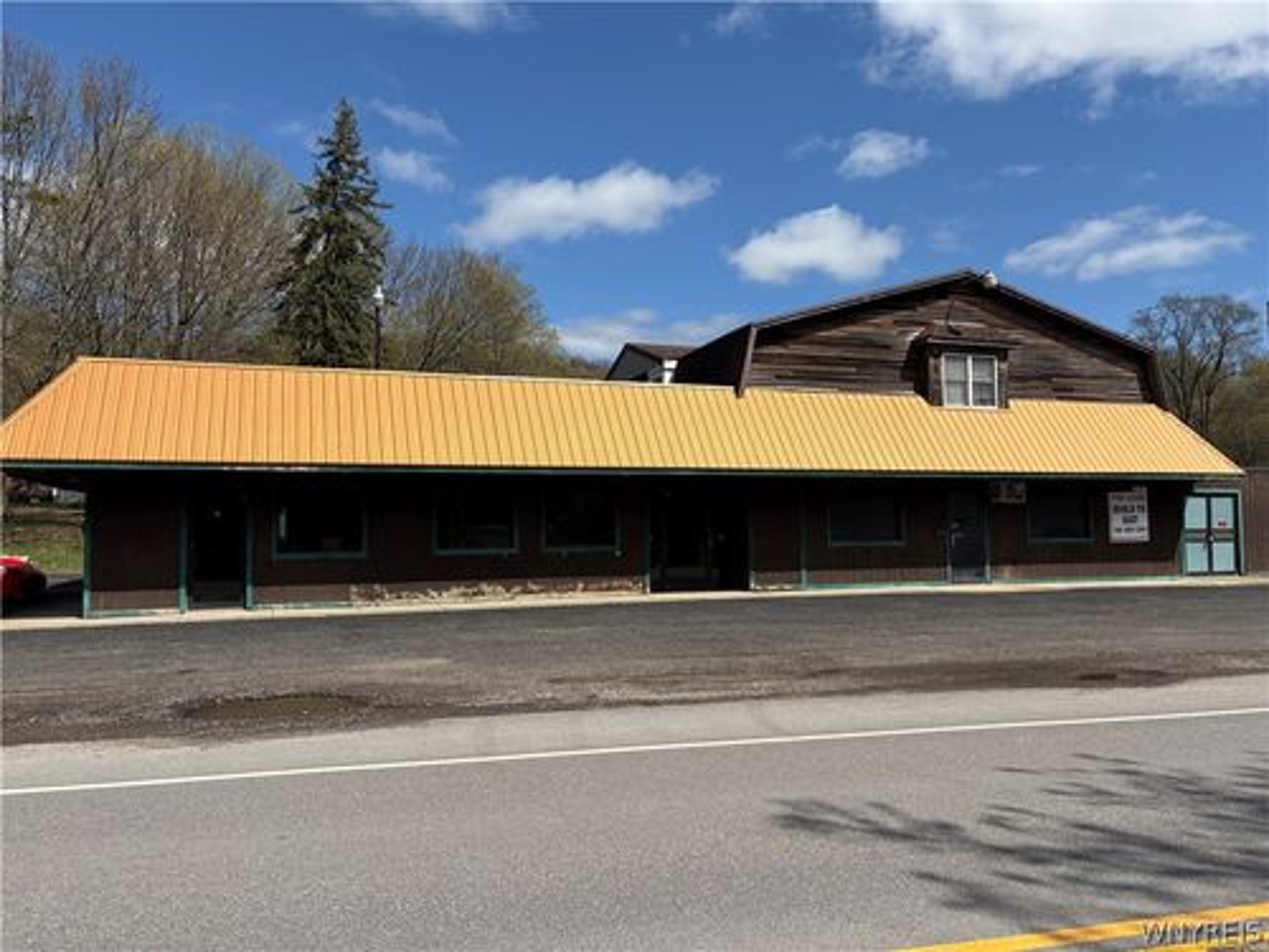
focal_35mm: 26
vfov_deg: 53.1
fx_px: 953
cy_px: 476
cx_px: 634
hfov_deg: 67.3
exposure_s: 1/4608
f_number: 1.6
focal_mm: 5.96
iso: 50
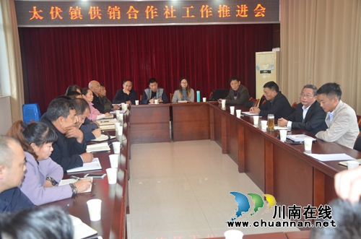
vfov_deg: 34.1
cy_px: 120
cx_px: 180
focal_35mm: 39
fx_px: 390
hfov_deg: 49.6
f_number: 4
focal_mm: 26
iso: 800
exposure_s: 1/60
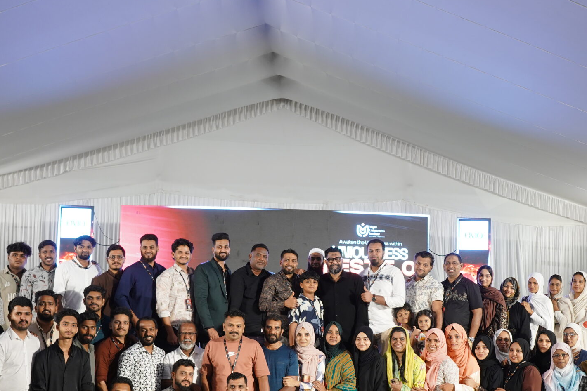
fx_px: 587
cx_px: 323
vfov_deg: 35.9
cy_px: 300
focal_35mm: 36
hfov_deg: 53.0
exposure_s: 1/125
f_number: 3.2
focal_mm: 20
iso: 800
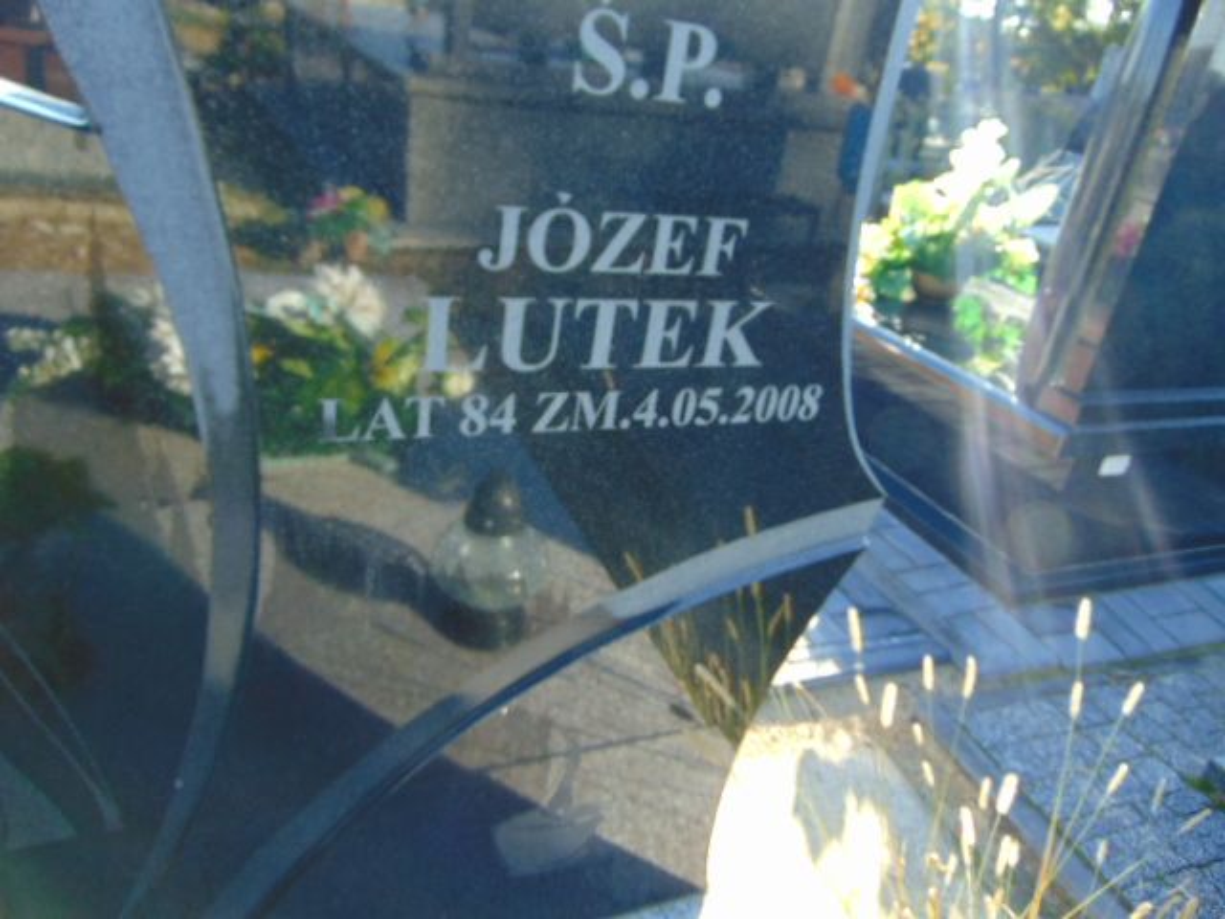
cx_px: 612
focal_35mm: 25
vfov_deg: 54.9
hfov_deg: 69.4
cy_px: 460
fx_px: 885
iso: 80
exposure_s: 1/125
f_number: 3
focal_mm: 4.5
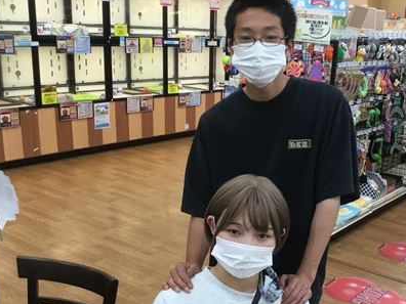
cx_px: 279
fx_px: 551
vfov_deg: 30.6
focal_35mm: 47
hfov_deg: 39.8
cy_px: 210
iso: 50
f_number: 2.4
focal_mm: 3.3
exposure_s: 1/33
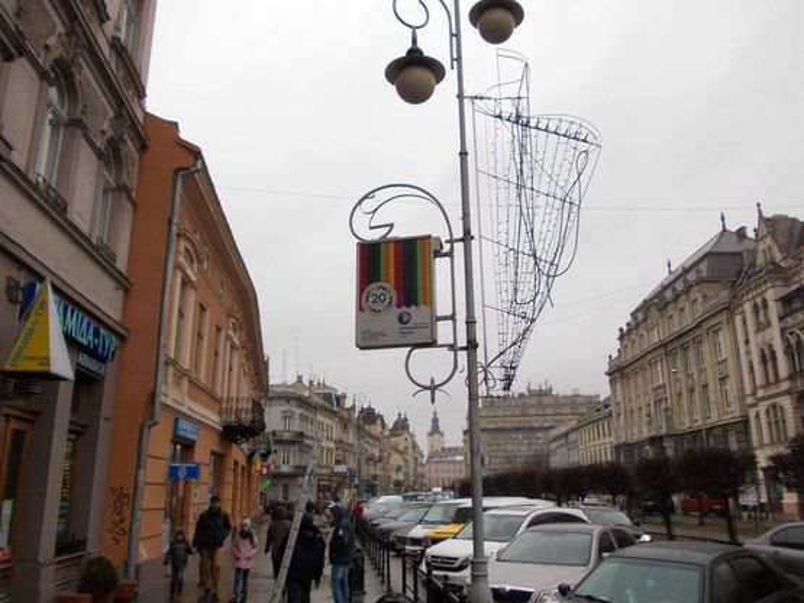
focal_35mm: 28
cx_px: 402
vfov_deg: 49.7
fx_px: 650
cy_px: 302
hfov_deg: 63.5
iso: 100
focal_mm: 4
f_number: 2.7
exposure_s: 1/250
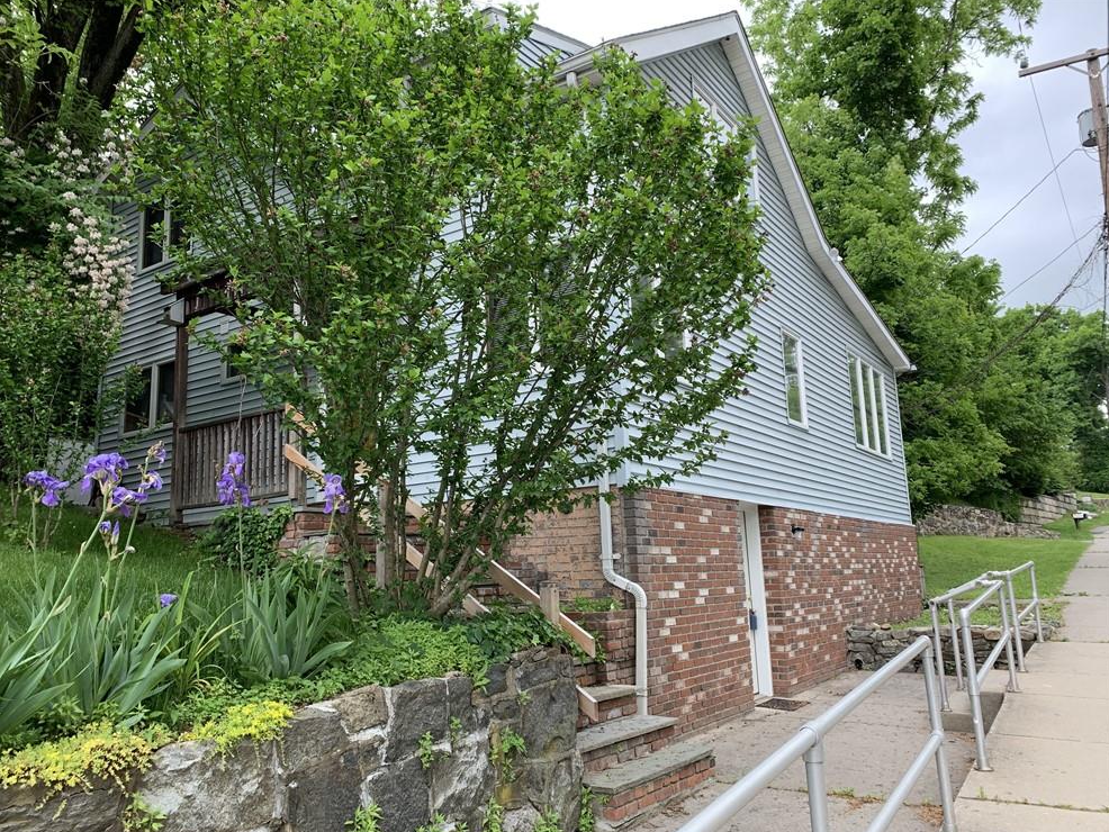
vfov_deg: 51.4
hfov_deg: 65.3
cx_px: 539
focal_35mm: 27
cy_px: 427
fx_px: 865
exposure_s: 1/126
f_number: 1.8
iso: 25
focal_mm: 4.25
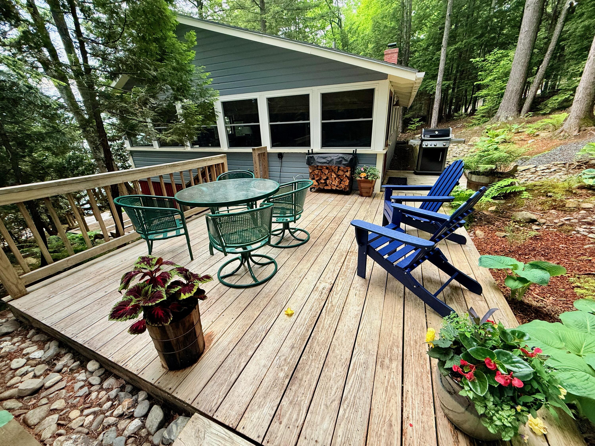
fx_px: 241
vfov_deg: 85.7
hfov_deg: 102.1
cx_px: 298
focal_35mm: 14
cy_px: 223
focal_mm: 2.22
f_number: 2.2
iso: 125
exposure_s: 1/99
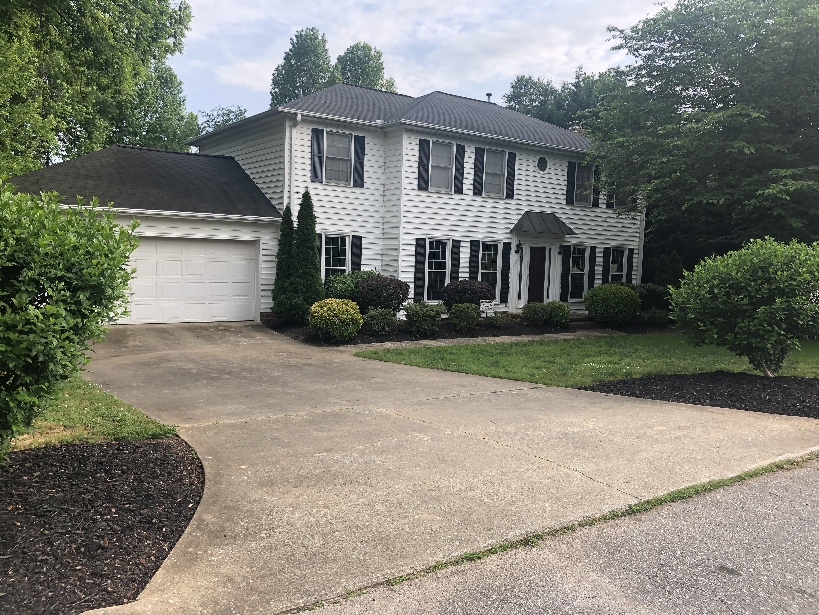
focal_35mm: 28
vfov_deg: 49.7
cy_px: 308
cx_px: 410
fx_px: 662
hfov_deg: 63.4
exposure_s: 1/510
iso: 20
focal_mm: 4
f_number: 1.8
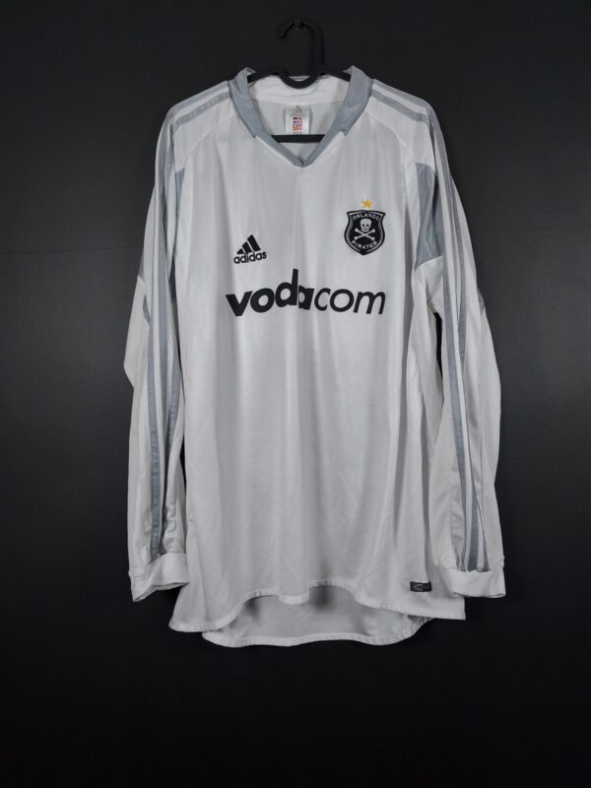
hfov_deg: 58.9
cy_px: 394
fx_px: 524
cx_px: 296
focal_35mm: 23
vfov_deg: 73.9
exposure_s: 1/160
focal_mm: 6.57
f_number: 1.6
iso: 400
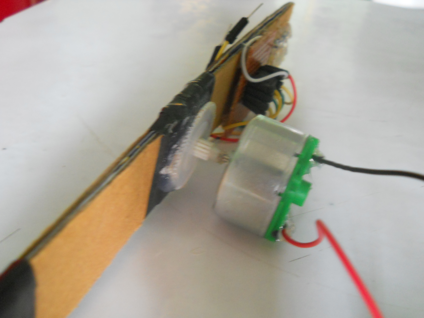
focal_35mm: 41
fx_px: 502
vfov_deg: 35.1
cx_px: 212
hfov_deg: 45.8
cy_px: 159
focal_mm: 6.72
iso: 400
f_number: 3.1
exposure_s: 1/10
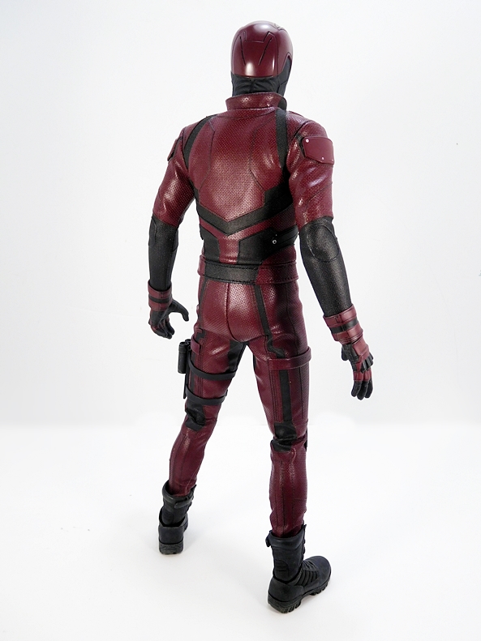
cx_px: 240
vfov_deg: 56.8
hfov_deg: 44.1
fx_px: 593
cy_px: 320
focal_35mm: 32
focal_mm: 5.7
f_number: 3.6
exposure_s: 1/80
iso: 125
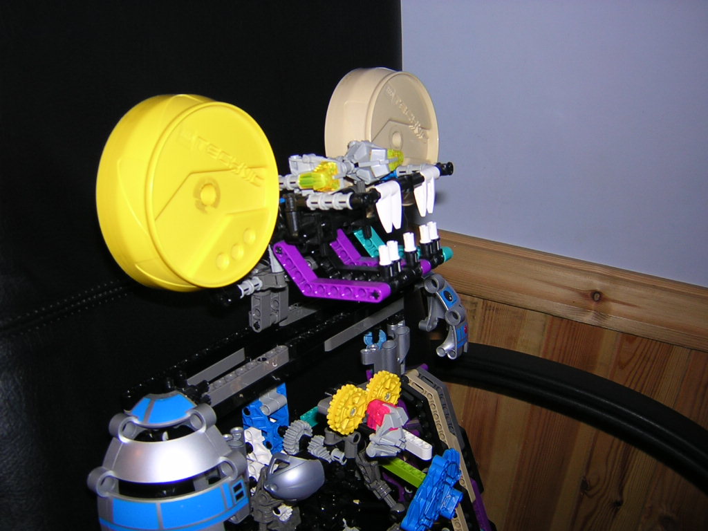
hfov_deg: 51.4
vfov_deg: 39.7
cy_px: 266
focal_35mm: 36
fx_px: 736
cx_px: 354
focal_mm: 4.7
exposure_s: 1/60.1
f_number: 2.6
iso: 100
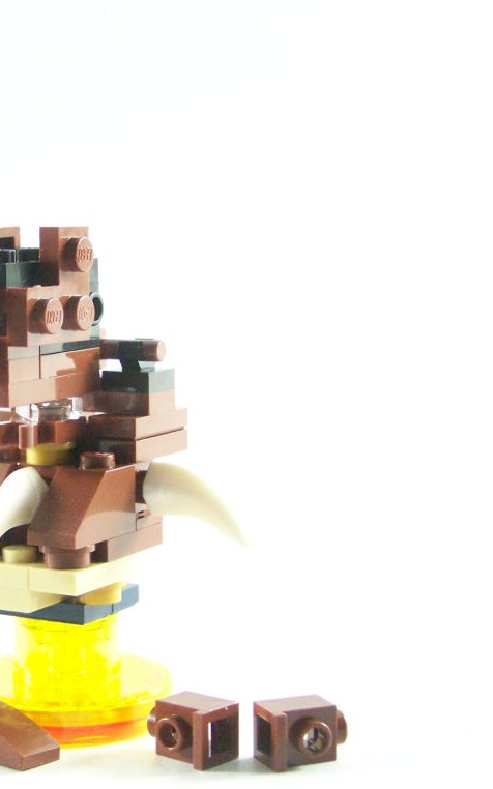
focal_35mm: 84
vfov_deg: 24.6
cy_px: 397
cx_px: 29
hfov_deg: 15.3
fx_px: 1806
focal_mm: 9.8
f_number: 3.1
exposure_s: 1/45
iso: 400
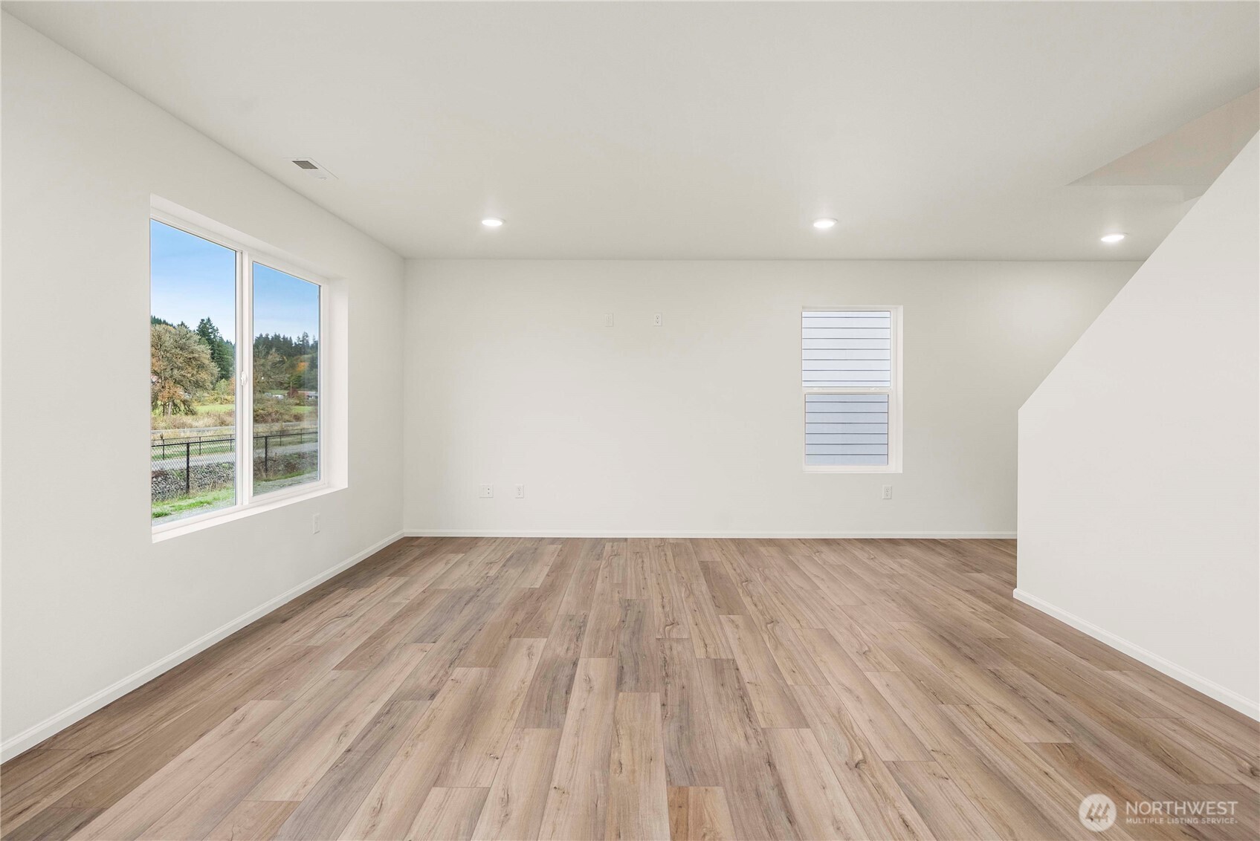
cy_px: 420
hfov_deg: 96.7
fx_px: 560
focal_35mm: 16
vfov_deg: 73.8
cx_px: 630
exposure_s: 1/60
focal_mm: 16
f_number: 7.1
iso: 125
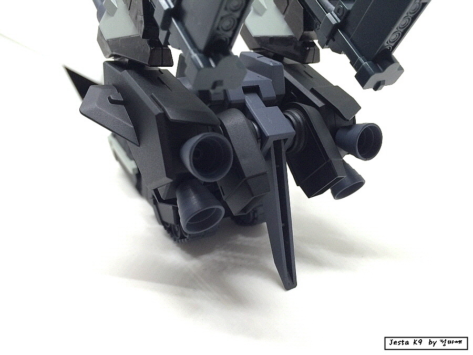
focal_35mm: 30
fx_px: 410
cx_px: 236
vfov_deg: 46.8
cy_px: 178
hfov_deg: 60.0
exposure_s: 1/30
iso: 80
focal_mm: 4.12
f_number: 2.2
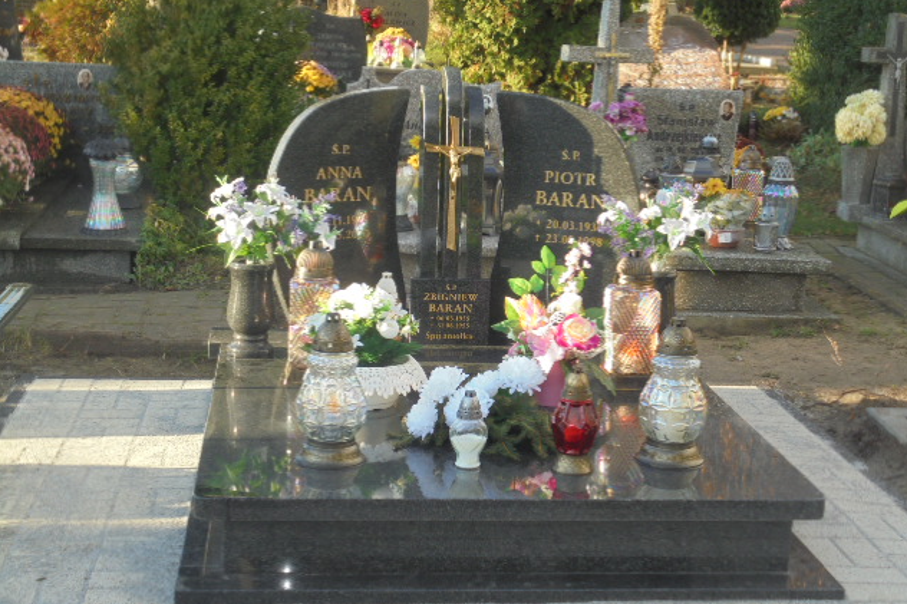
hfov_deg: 33.9
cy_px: 316
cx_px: 456
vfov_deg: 23.0
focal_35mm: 59
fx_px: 1486
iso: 100
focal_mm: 10.1
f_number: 5.2
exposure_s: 1/100
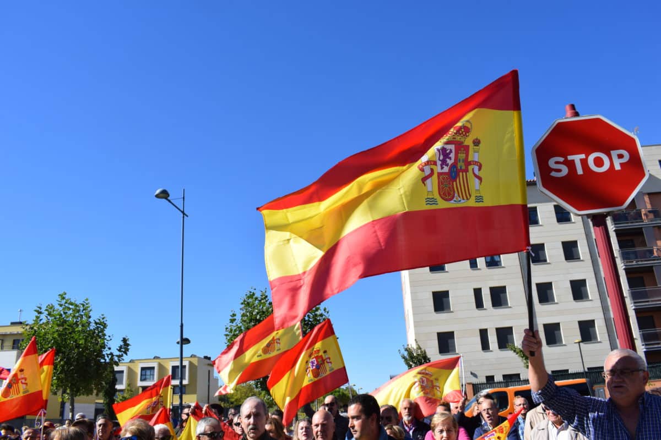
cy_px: 220
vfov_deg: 47.9
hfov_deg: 67.4
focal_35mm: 27
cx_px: 330
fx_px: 496
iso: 200
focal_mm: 18
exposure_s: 1/400
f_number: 10
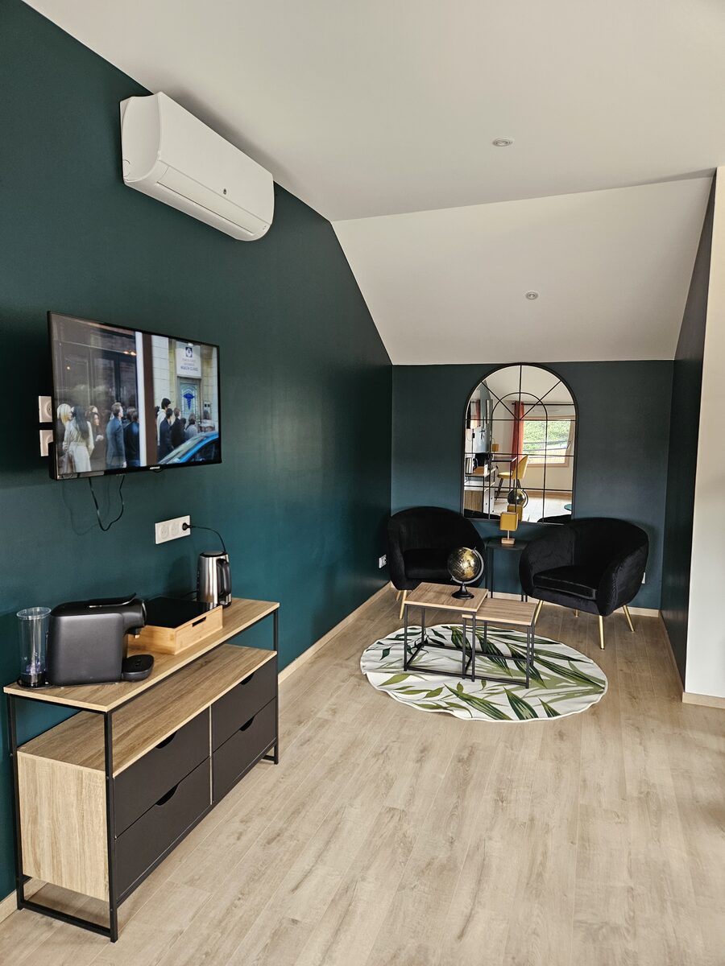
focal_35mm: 23
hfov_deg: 58.9
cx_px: 362
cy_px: 483
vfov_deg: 73.9
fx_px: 642
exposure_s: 1/50
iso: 200
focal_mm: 5.4
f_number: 1.8
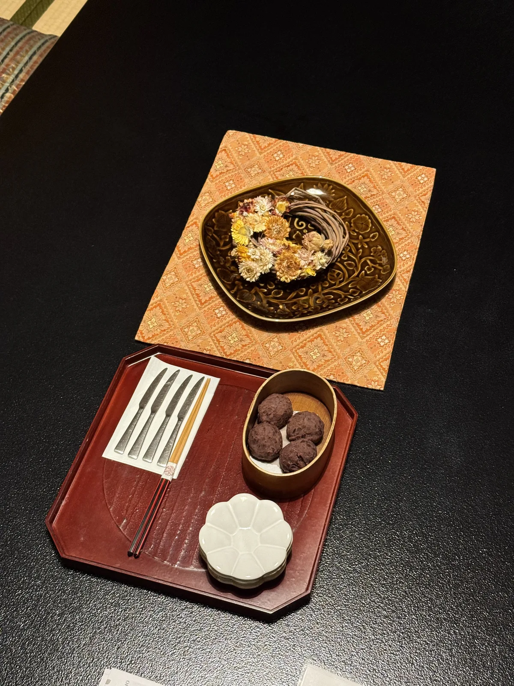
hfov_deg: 30.3
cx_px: 257
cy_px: 343
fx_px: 950
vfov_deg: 39.7
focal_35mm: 48
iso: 250
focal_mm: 6.76
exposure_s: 1/50
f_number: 1.78
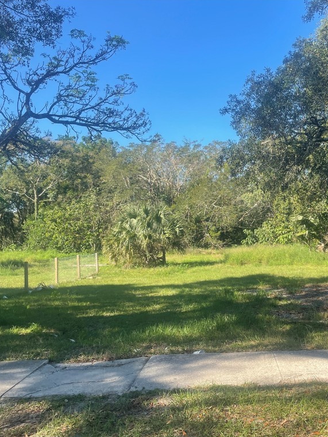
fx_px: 442
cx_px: 225
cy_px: 219
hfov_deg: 40.1
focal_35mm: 35
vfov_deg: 52.6
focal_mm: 4.2
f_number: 1.6
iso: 32
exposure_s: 1/1103
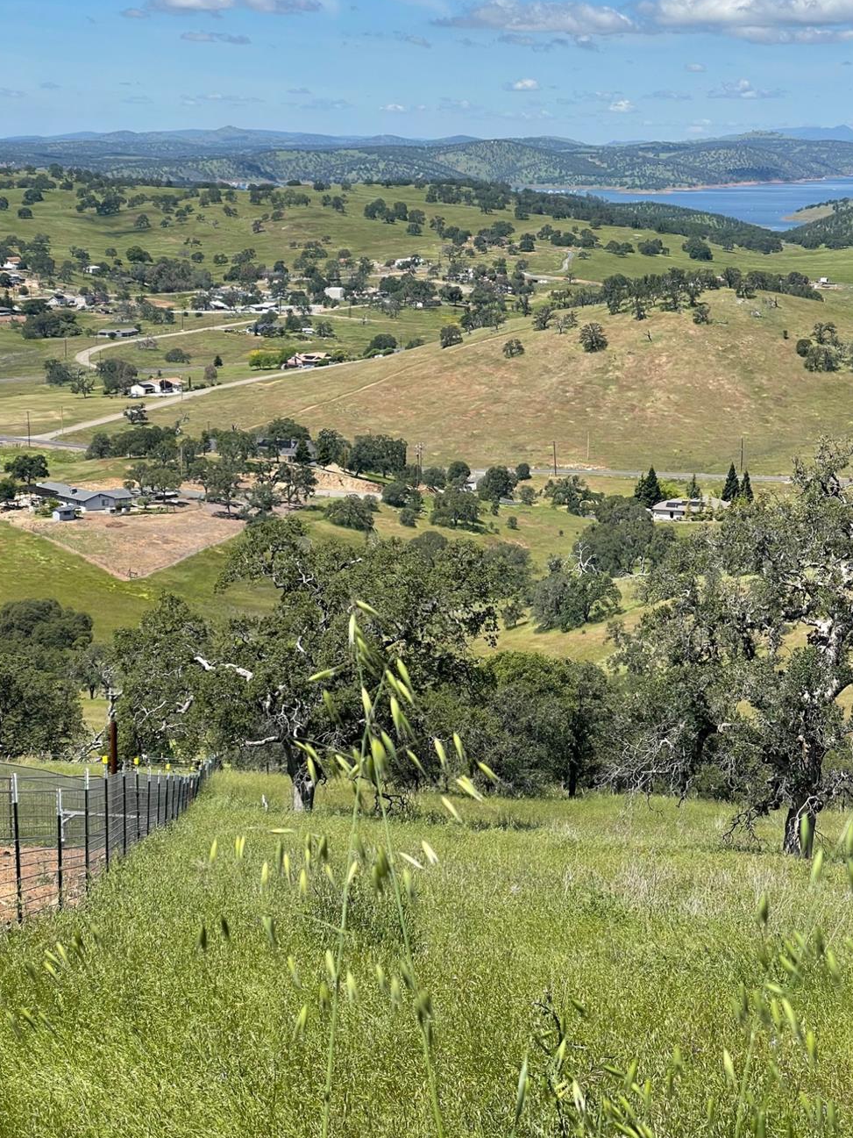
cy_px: 580
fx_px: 2431
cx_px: 486
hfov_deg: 19.9
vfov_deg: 26.3
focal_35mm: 74
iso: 20
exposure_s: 1/978
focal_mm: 7.5
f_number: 2.2
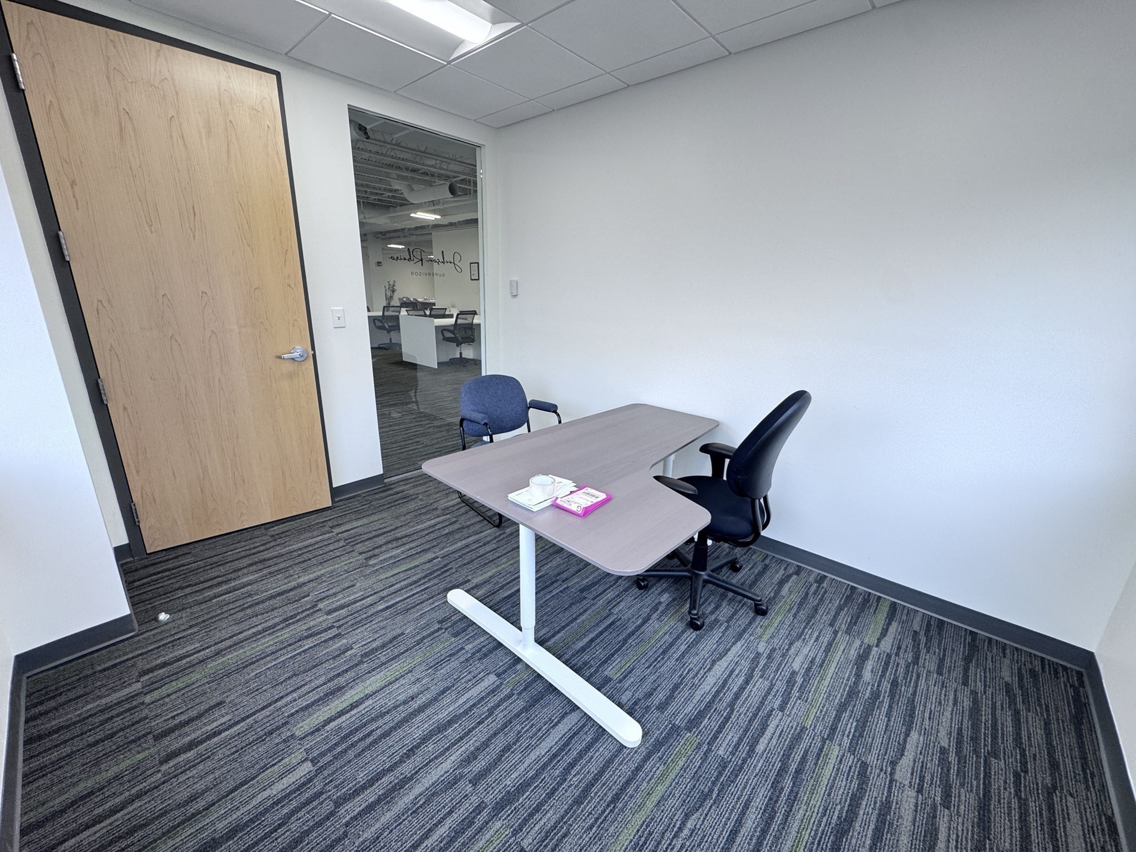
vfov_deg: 85.7
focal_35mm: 14
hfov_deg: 102.1
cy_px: 426
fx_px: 459
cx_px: 568
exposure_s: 1/120
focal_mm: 2.22
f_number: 2.2
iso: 125
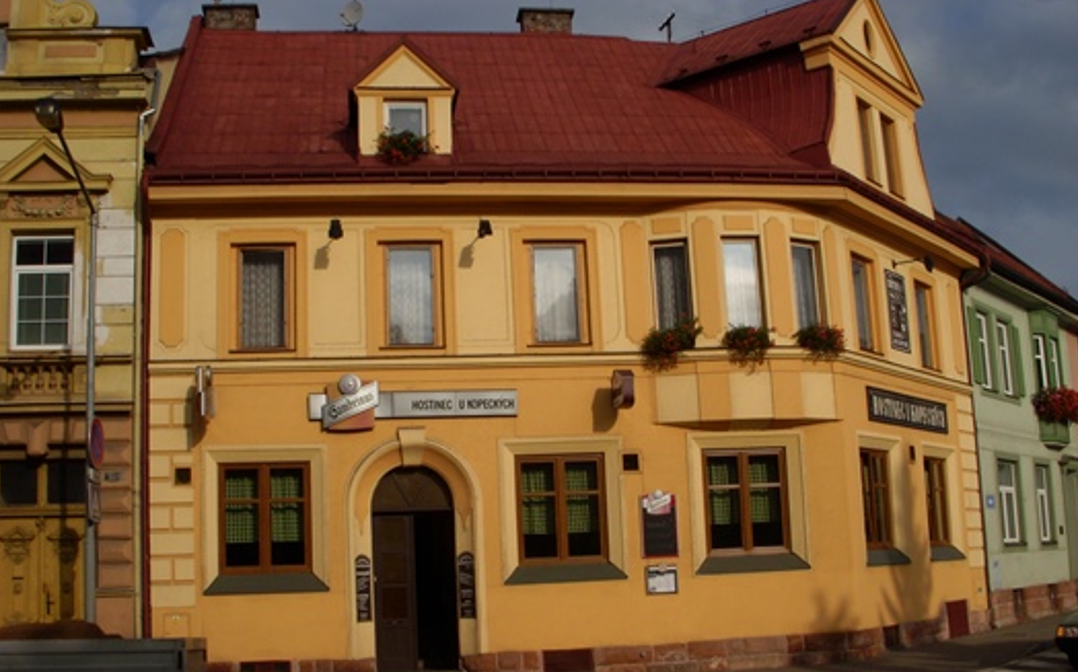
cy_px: 374
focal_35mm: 41
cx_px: 536
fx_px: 1204
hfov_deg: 48.2
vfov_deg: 31.2
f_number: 6.6
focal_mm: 6.3
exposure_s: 1/640
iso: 100
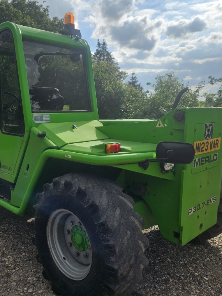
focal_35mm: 31
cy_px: 149
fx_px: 265
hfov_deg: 44.7
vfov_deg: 58.4
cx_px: 72
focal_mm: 5.4
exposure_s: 1/1941
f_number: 1.8
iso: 25
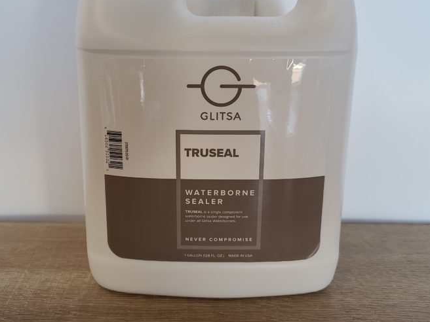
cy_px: 153
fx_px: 484
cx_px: 198
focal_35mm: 39
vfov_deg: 36.8
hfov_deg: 47.8
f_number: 1.8
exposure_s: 1/60
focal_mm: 7
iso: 64
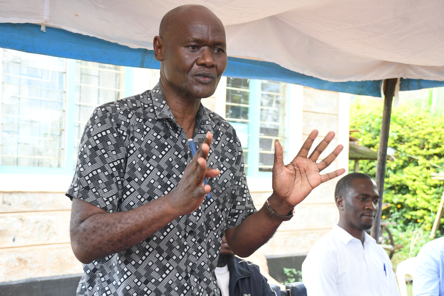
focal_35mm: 60
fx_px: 740
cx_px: 222
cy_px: 148
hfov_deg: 33.4
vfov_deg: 22.6
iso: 1000
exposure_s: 1/200
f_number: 10
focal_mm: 40
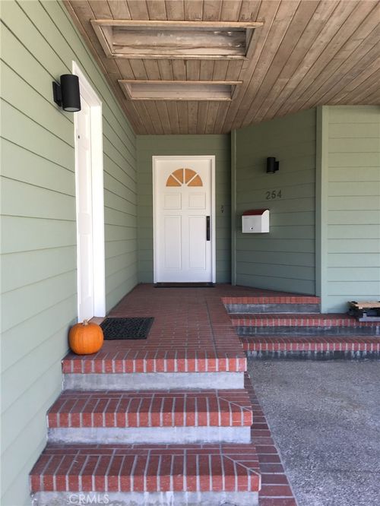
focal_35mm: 29
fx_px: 424
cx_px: 190
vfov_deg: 61.6
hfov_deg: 48.3
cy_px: 253
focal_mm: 4.15
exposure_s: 1/60
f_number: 2.2
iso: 25
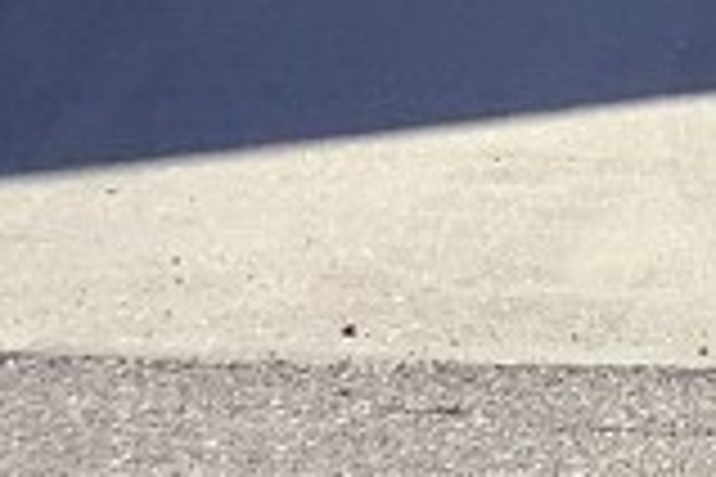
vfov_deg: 6.5
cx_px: 1234
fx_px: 4137
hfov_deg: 9.5
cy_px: -261
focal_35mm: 208
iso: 25
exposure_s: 1/1508
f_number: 2.4
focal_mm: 3.3
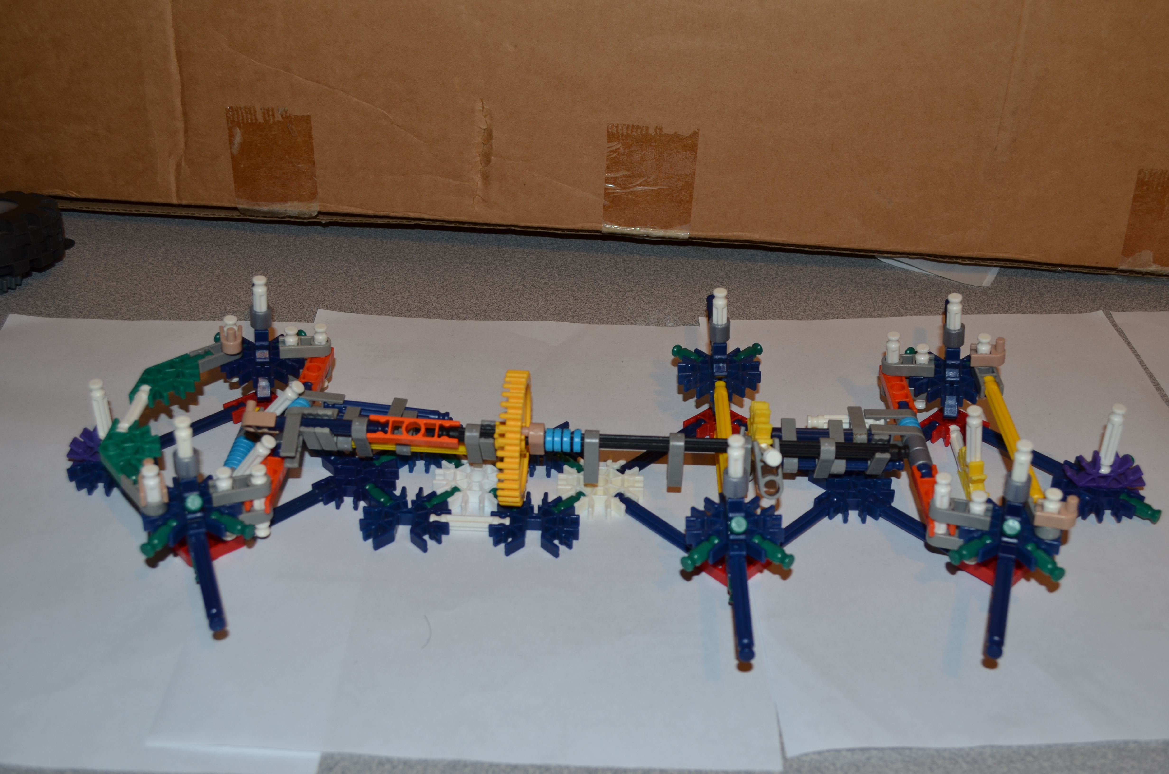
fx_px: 1167
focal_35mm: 36
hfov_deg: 53.2
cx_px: 584
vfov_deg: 36.7
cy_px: 387
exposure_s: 1/30
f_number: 5.6
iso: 200
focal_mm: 24
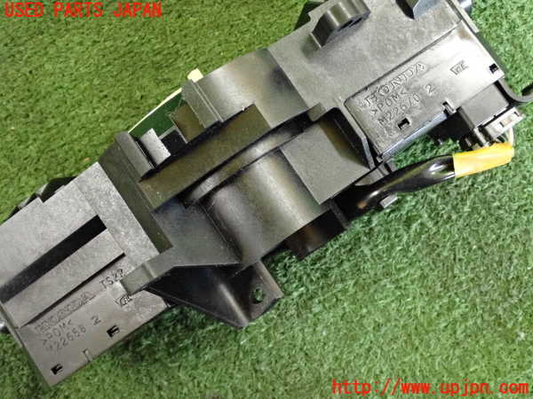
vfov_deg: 29.1
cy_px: 200
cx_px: 266
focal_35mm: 50
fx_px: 770
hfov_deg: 38.2
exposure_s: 1/125
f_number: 3.2
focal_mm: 9.01
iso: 3200
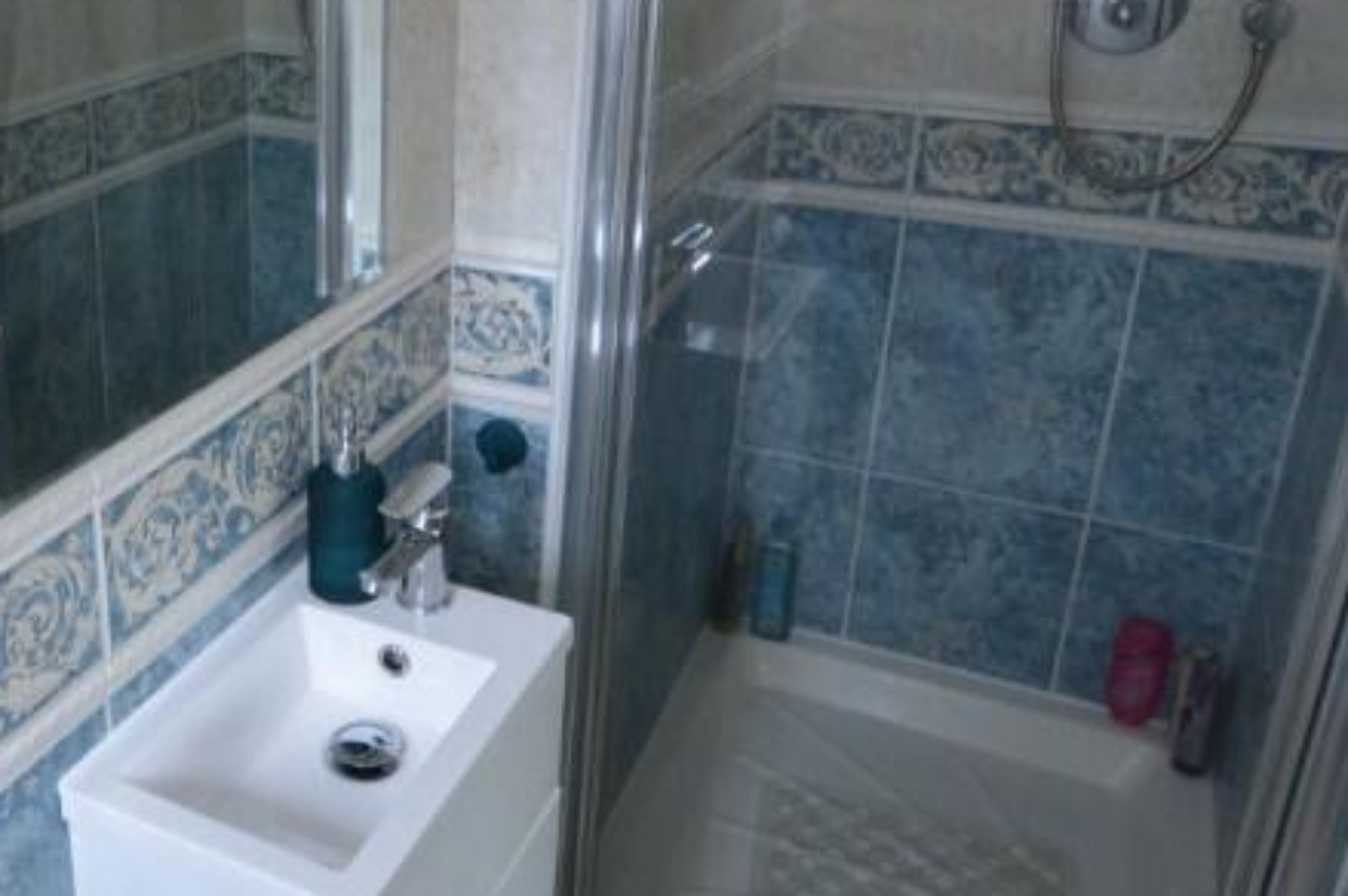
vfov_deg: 37.3
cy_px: 288
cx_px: 255
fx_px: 1310
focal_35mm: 35
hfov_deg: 50.9
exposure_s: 1/20
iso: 400
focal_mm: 10
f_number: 8
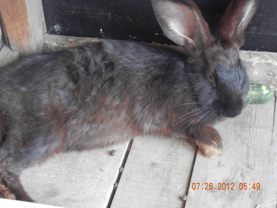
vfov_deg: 16.6
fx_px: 712
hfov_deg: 22.0
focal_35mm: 89
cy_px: 104
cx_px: 138
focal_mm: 16
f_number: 4.4
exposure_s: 1/6.5
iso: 200
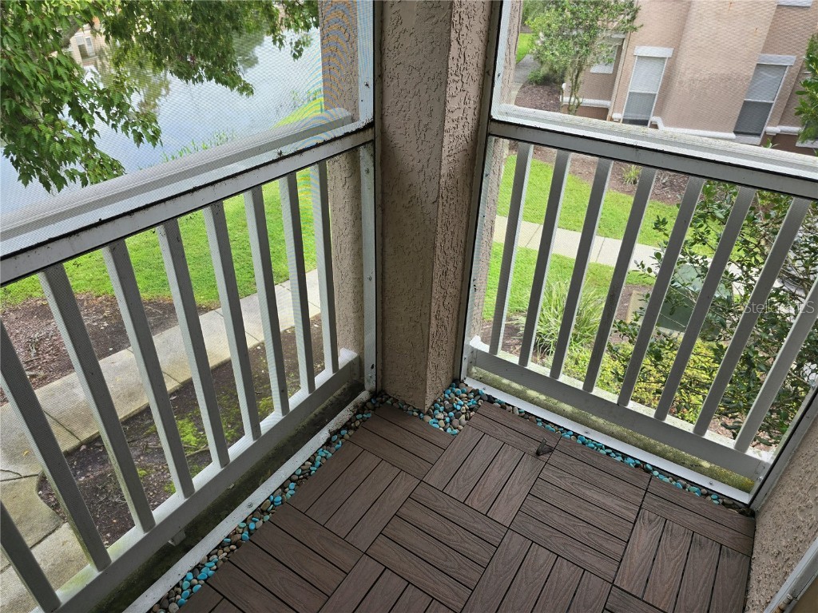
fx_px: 544
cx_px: 409
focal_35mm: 23
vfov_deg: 58.9
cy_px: 306
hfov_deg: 73.9
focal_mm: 6.3
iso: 20
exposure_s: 1/180
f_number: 1.7
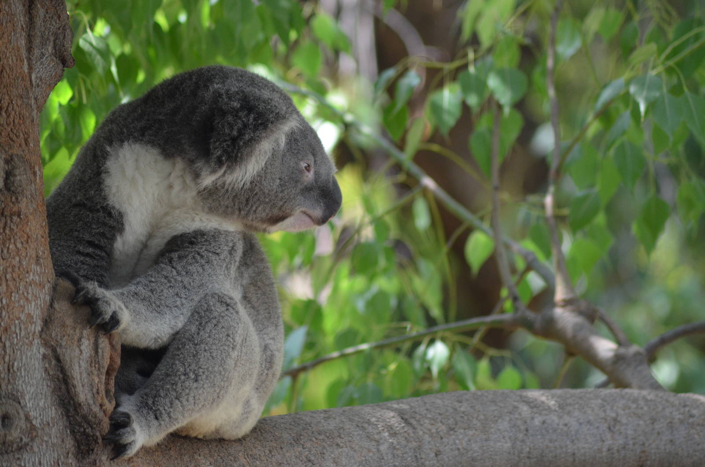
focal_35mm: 315
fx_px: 6156
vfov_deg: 4.3
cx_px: 352
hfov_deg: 6.6
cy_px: 234
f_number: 4.8
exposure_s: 1/500
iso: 1000
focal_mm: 210
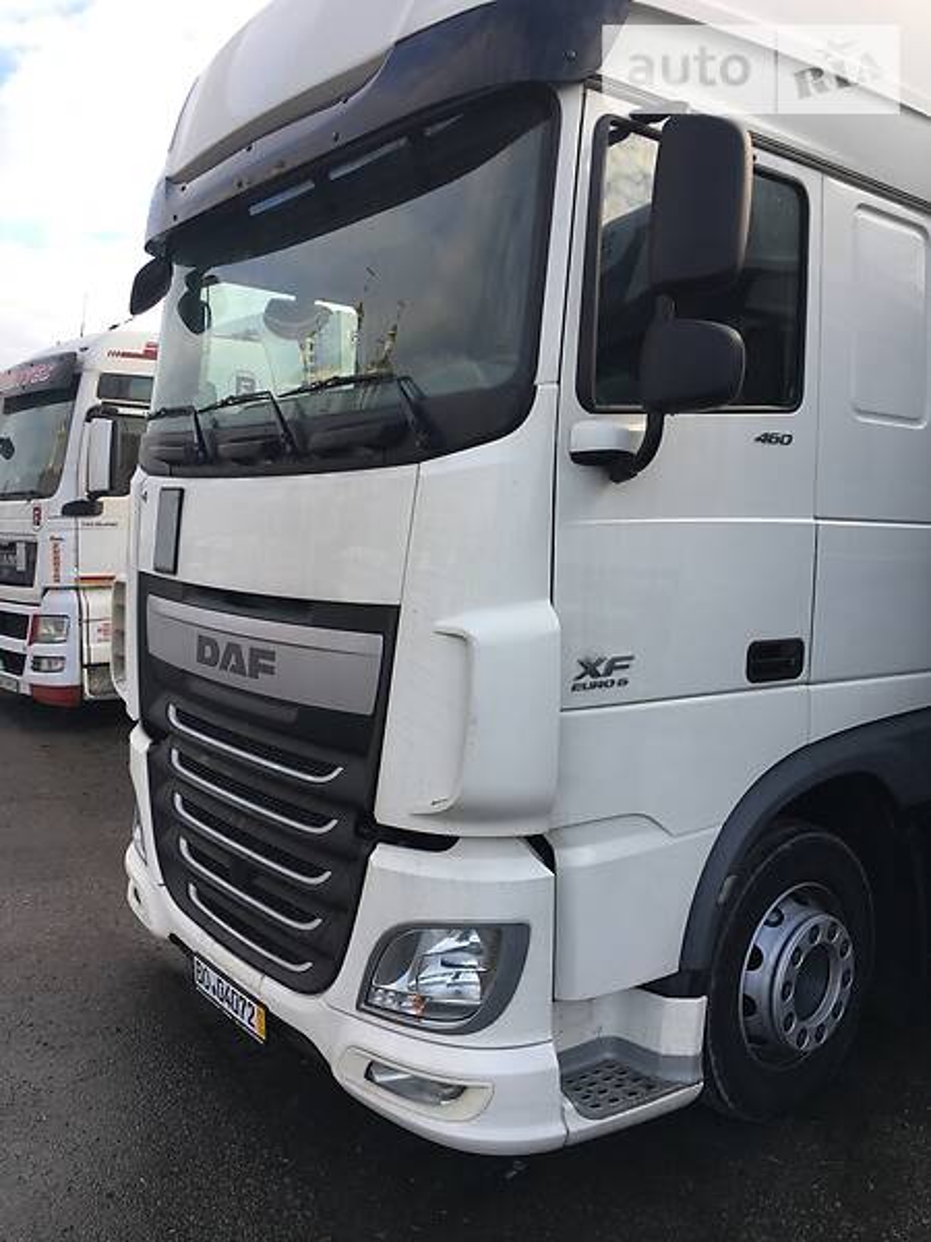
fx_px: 1040
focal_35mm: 29
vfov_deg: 61.7
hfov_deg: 48.2
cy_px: 621
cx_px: 466
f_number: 2.2
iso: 25
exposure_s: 1/304
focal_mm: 4.2
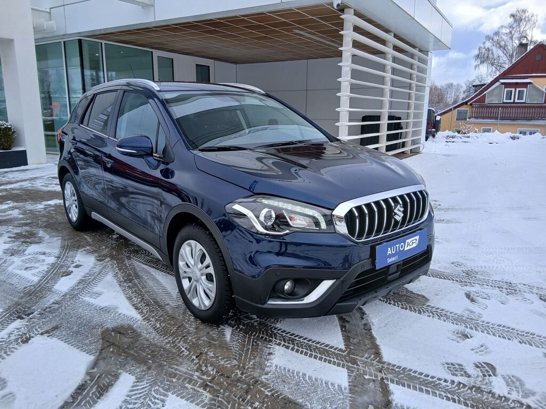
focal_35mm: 26
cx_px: 273
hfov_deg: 67.3
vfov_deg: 53.1
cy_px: 204
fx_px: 410
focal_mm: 3.98
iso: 20
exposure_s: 1/300
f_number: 1.8
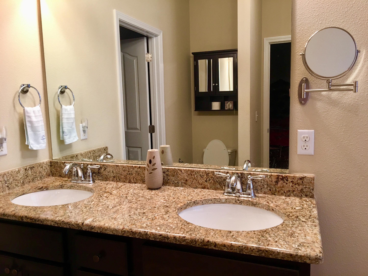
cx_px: 184
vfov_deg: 48.2
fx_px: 308
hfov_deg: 61.7
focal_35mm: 29
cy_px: 138
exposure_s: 1/15
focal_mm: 4.15
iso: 32
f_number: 2.2
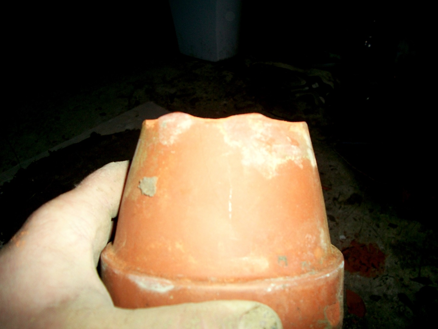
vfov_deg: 44.2
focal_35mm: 32
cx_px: 219
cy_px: 164
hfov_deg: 56.8
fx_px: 405
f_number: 2.9
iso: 80
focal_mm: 5.7
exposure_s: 1/60
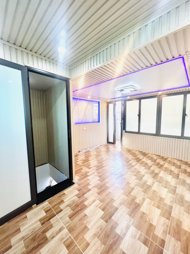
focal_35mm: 13
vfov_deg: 106.2
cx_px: 95
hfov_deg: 89.9
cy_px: 127
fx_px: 95
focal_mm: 1.57
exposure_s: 1/100
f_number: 1.8
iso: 80
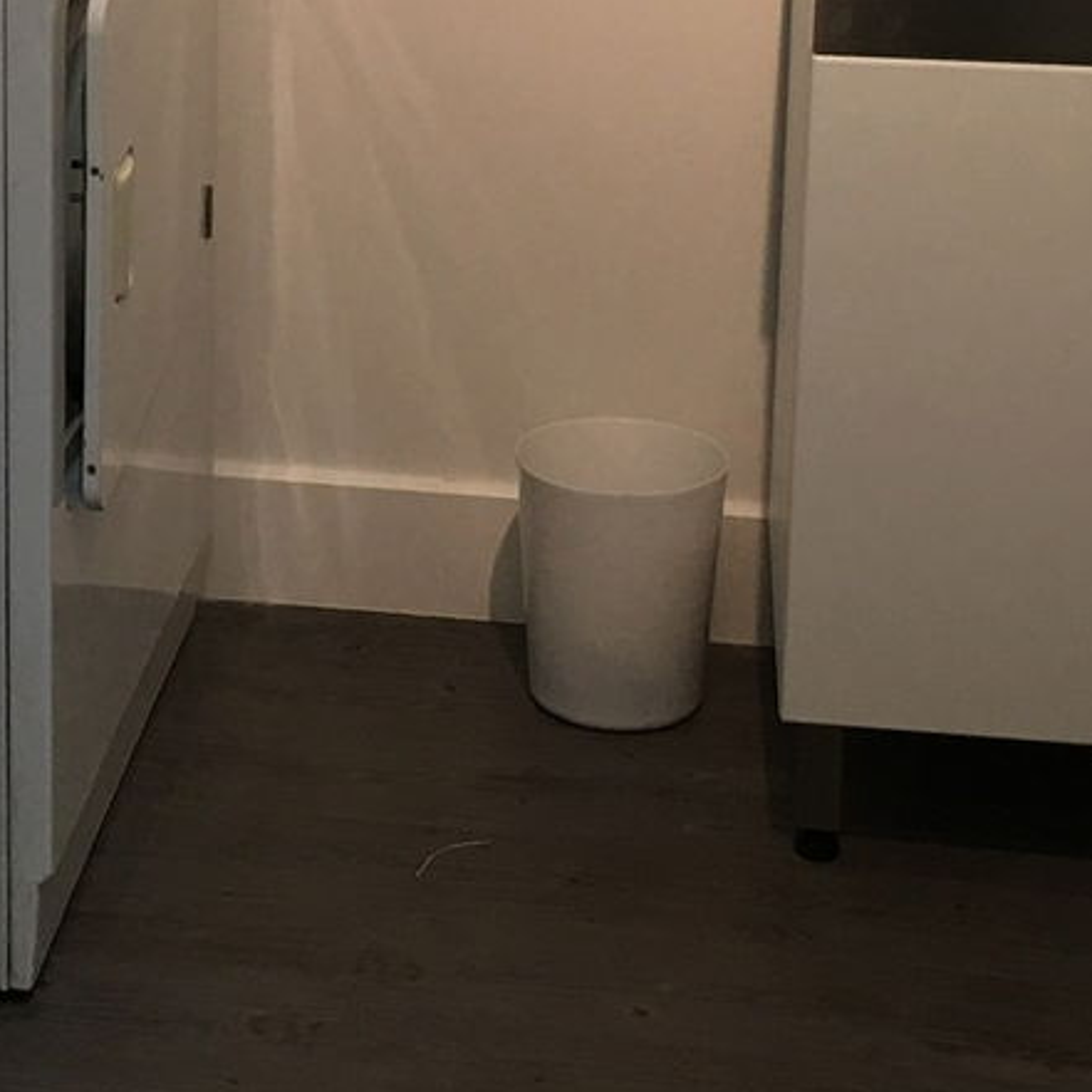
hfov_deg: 18.4
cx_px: 158
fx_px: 3319
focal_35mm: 93
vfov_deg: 18.2
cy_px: 12
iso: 25
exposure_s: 1/15
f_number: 2.2
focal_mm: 4.15
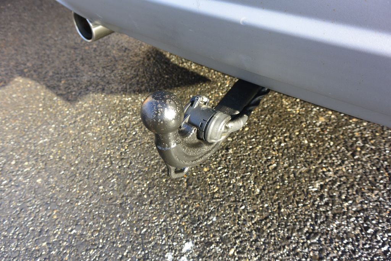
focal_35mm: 27
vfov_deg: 47.9
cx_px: 196
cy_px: 130
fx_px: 293
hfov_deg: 67.4
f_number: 4
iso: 160
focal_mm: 10
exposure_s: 1/200
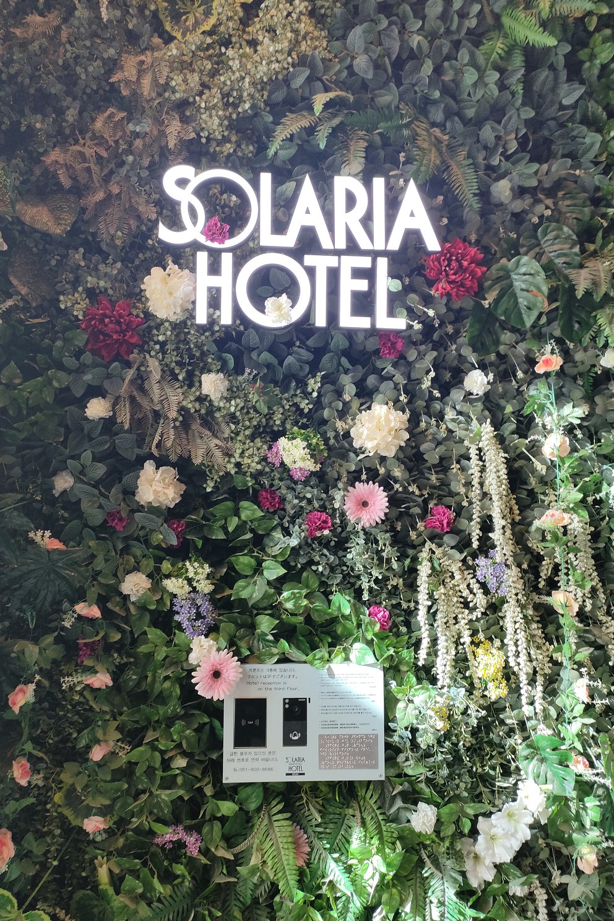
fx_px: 742
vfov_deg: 63.6
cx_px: 287
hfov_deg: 45.0
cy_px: 474
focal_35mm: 29
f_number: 1.7
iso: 151
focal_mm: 4.73
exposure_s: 1/50
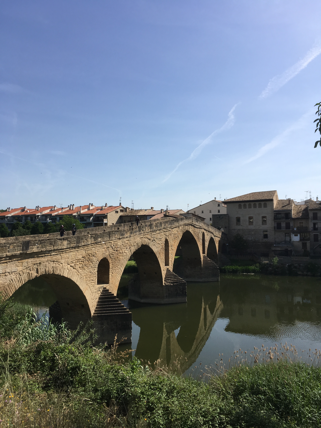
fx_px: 359
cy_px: 214
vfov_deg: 61.7
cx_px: 160
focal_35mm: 29
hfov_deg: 48.2
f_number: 2.2
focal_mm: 4.15
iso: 25
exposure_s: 1/1972
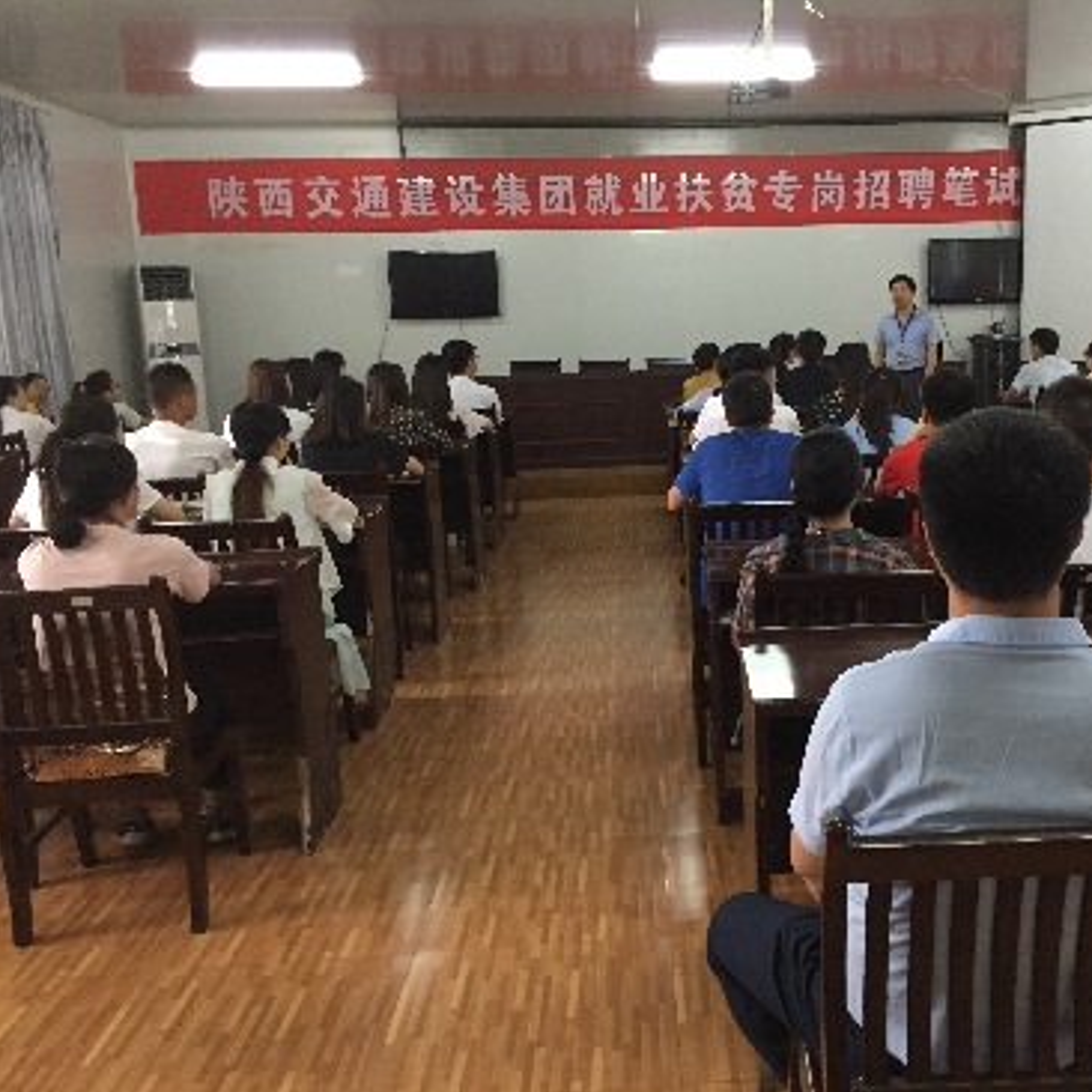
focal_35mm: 35
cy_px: 556
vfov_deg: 47.2
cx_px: 737
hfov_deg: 46.4
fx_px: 1249
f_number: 2.2
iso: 320
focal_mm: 4.15
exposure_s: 1/33
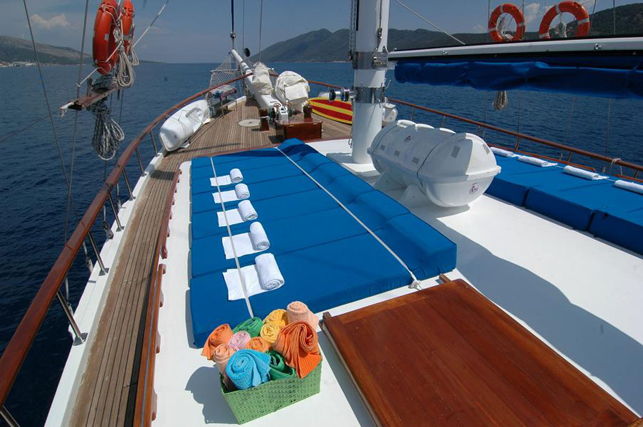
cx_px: 322
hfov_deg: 90.1
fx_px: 321
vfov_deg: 67.2
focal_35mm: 18
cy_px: 214
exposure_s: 1/500
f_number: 11
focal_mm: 12
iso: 200
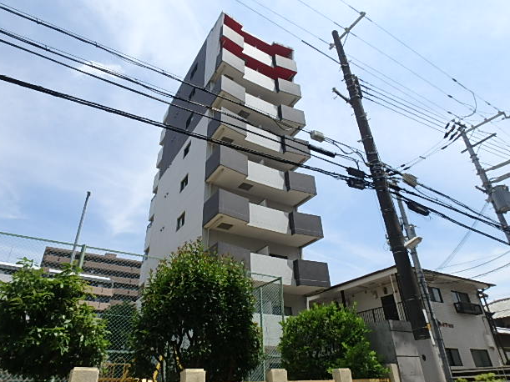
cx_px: 244
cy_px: 187
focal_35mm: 22
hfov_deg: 76.4
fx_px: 324
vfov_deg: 61.1
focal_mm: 3.7
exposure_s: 1/500
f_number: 6
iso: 125
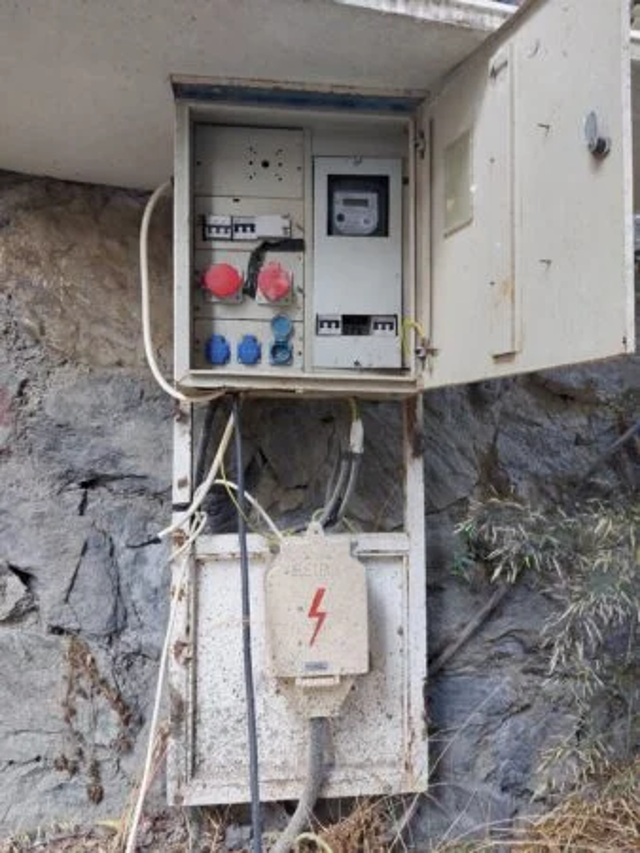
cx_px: 320
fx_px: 591
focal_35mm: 24
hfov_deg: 56.9
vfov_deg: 71.6
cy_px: 426
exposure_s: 1/50
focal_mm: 5.23
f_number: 1.8
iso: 80
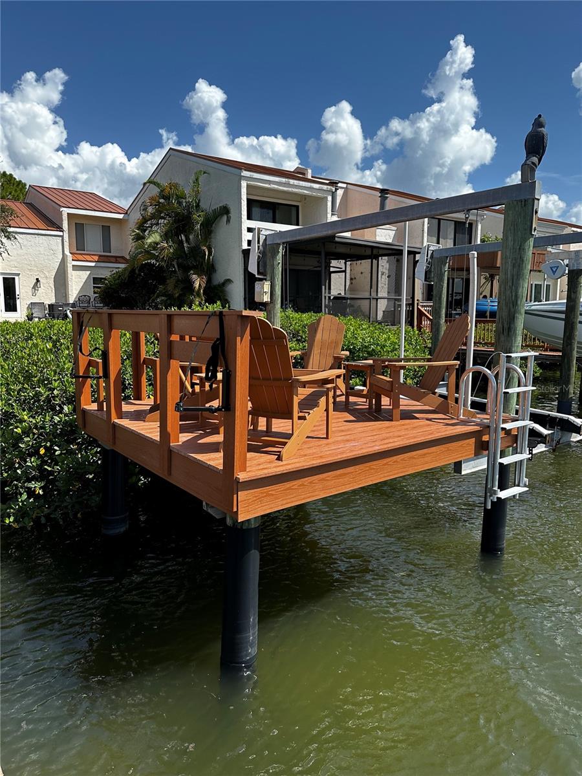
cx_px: 291
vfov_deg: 71.6
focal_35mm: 24
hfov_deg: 56.8
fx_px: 538
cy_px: 388
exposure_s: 1/3058
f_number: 1.78
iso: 80
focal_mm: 6.86
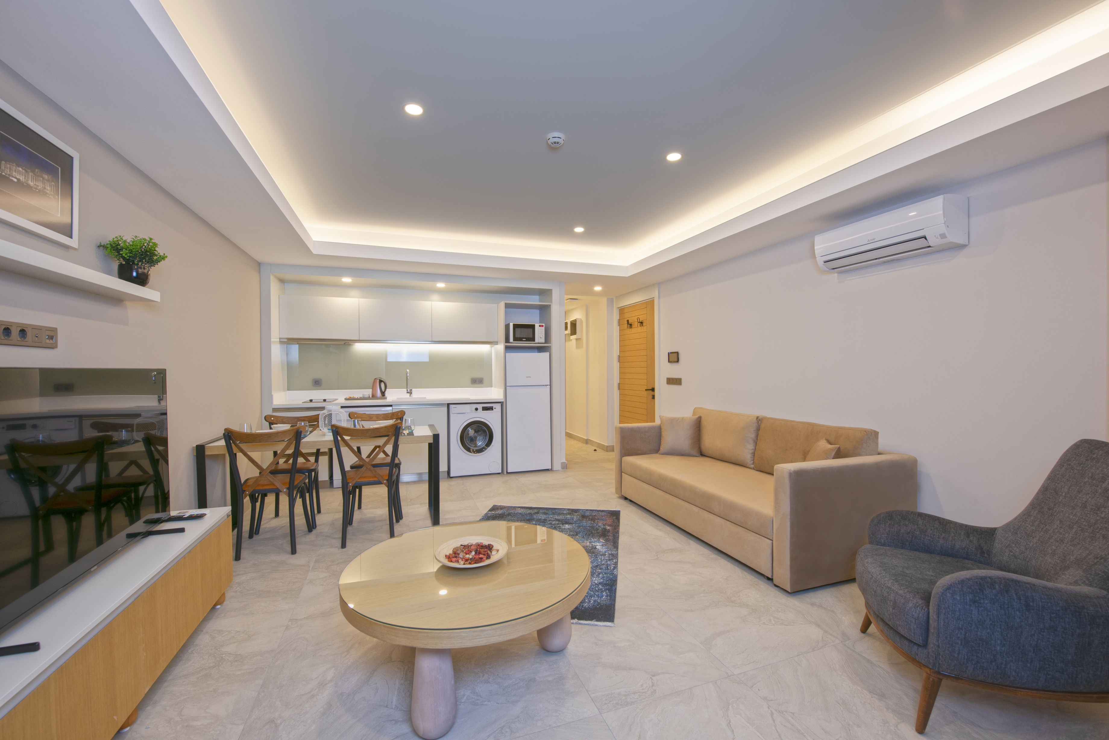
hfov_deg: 100.4
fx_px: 462
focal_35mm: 15
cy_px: 370
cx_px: 554
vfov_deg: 77.4
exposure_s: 1/4
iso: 140
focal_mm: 15
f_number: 8
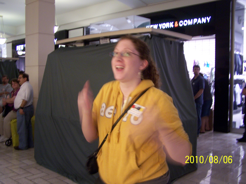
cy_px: 92
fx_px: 270
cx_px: 123
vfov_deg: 37.7
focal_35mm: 38
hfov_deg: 49.0
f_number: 2.8
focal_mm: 6.3
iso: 140
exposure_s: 1/8
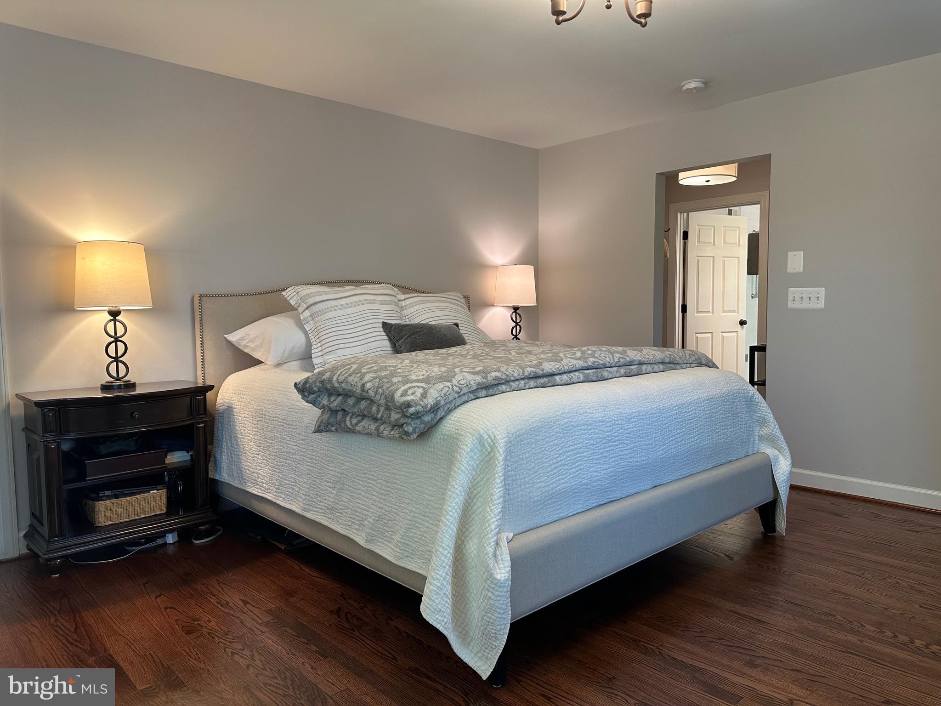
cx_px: 470
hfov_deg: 71.6
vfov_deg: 56.8
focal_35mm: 24
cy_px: 353
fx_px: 652
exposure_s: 1/60
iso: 125
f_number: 1.78
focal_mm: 6.86
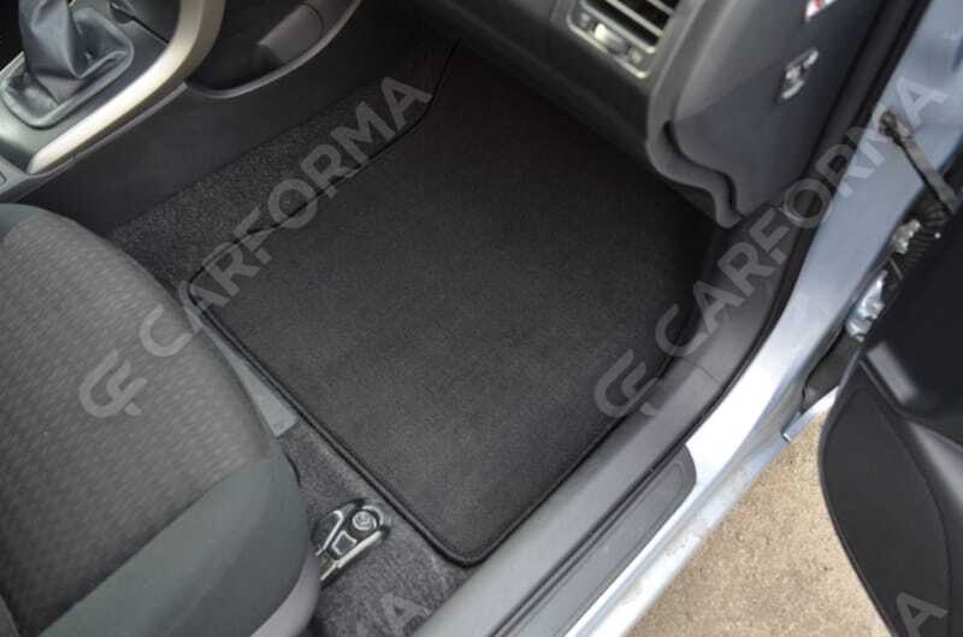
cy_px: 318
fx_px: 800
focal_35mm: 30
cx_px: 482
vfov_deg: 43.4
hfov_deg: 62.1
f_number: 4.5
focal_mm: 20
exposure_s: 1/80
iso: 400
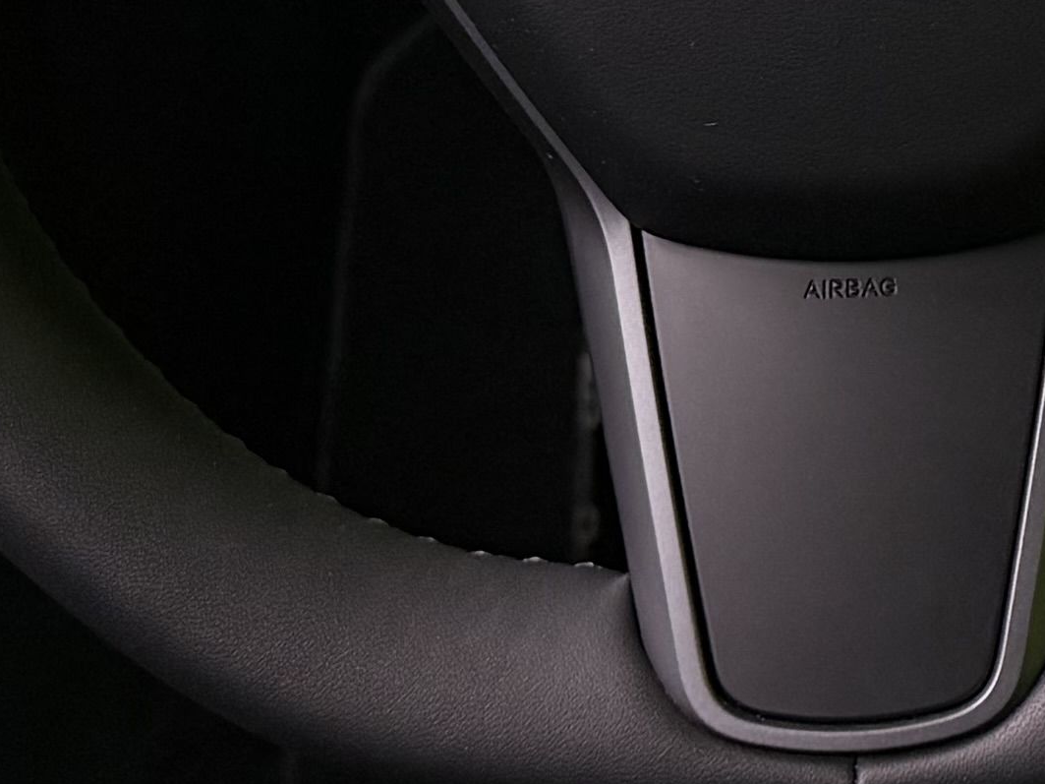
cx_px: 1261
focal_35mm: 129
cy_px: -372
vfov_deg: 11.1
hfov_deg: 14.8
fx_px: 3894
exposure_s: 1/50
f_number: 1.78
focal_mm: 6.76
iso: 160
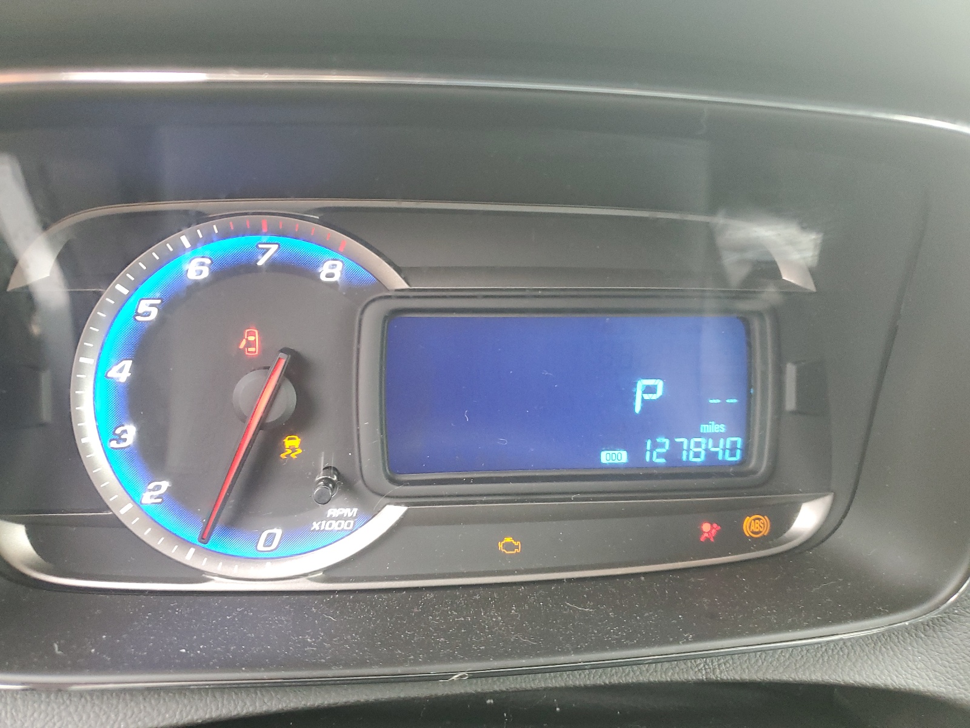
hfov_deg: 67.3
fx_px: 729
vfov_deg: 53.1
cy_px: 364
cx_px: 485
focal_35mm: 26
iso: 183
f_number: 1.5
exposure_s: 1/60.2
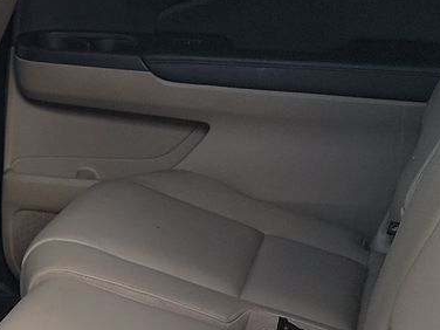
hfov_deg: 18.6
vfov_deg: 14.3
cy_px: 303
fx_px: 1297
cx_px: -35
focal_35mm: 102
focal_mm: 6.7
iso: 52
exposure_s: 1/59
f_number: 1.8
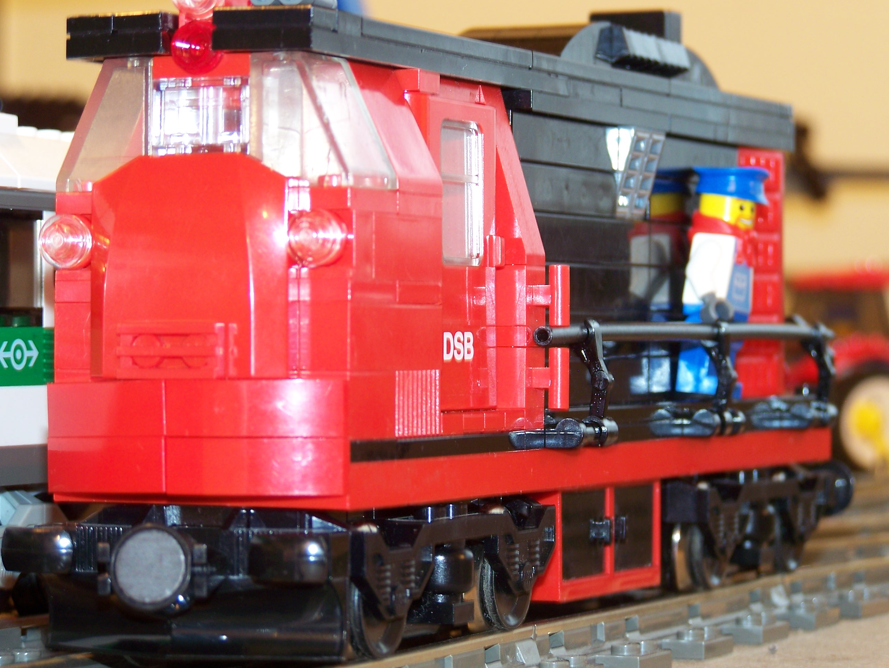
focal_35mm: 128
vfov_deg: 11.6
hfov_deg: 15.4
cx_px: 432
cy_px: 323
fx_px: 3289
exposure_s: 1/2
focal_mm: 19.4
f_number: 3.2
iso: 80
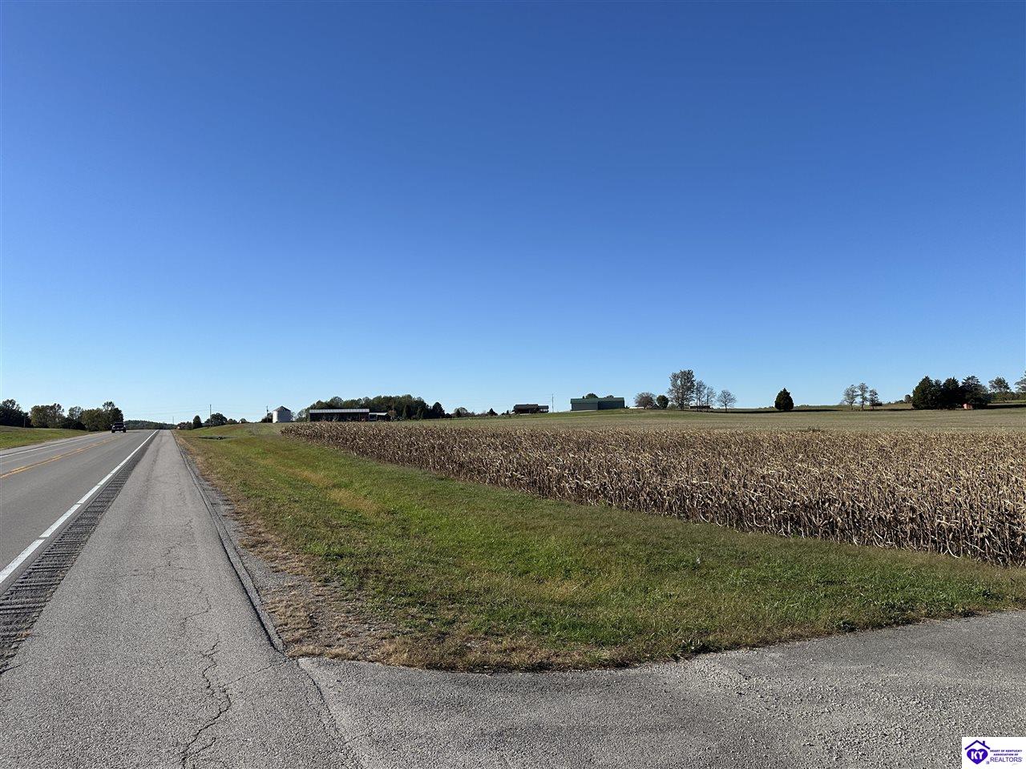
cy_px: 384
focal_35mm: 24
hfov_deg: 71.6
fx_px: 711
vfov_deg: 56.8
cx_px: 513
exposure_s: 1/5263
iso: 80
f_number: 1.78
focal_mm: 6.86
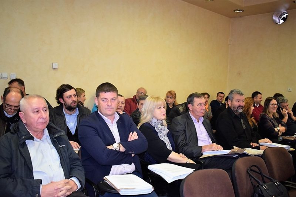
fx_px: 271
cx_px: 148
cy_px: 98
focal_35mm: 33
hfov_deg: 57.2
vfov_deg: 40.0
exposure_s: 1/60
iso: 1600
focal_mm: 22
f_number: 3.8
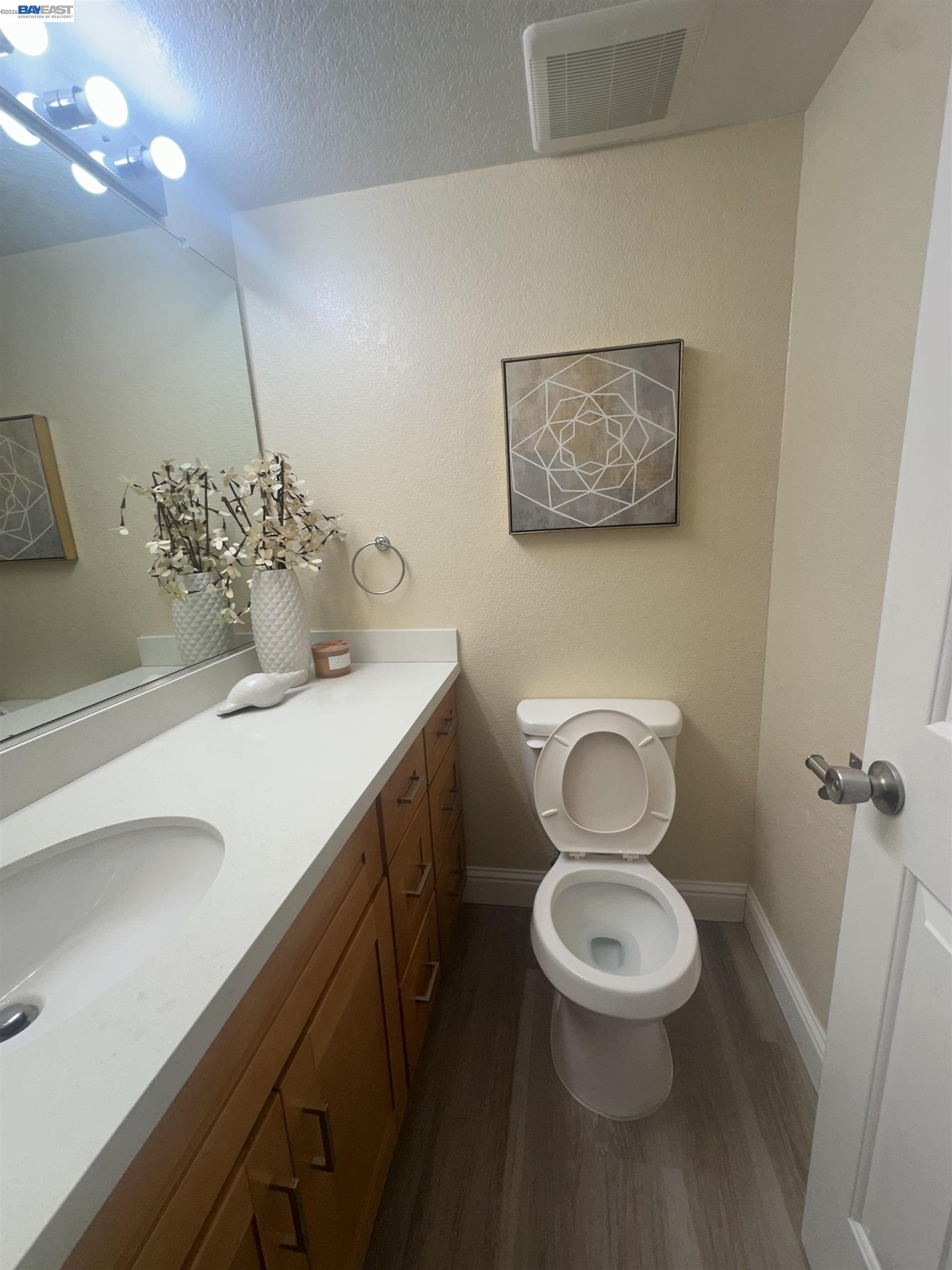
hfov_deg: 85.7
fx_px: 513
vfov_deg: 102.1
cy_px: 635
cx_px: 476
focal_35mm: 14
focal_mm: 2.22
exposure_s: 1/120
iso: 50
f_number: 2.2
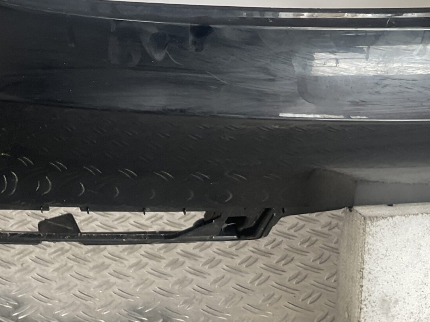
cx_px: 74
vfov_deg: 21.0
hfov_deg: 27.9
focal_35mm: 68
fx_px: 845
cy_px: 13
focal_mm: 3
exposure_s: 1/120
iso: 25
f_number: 1.8
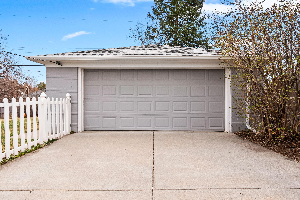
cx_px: 150
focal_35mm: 19
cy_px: 100
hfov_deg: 86.9
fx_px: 158
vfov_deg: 64.6
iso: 320
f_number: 9
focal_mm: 19
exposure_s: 1/640
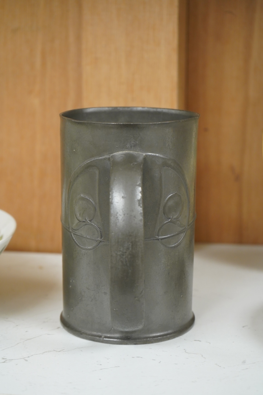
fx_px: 768
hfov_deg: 19.4
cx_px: 132
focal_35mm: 70
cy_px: 198
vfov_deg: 28.9
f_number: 7.1
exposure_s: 1/80
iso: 2500
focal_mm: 70
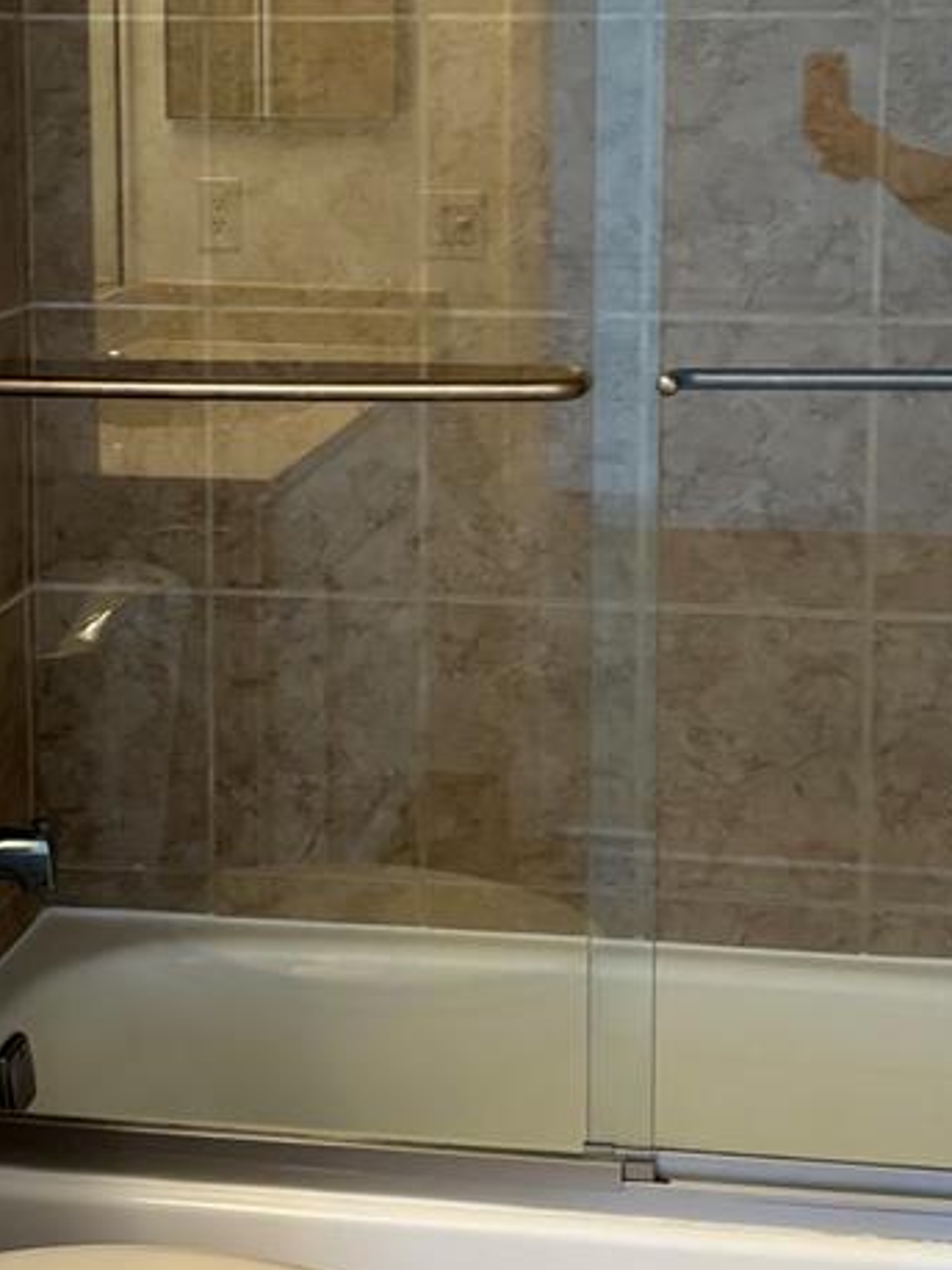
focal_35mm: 68
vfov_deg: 28.3
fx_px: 2495
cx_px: 396
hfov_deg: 21.6
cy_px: 376
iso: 80
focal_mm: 5.96
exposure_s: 1/60
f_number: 1.6
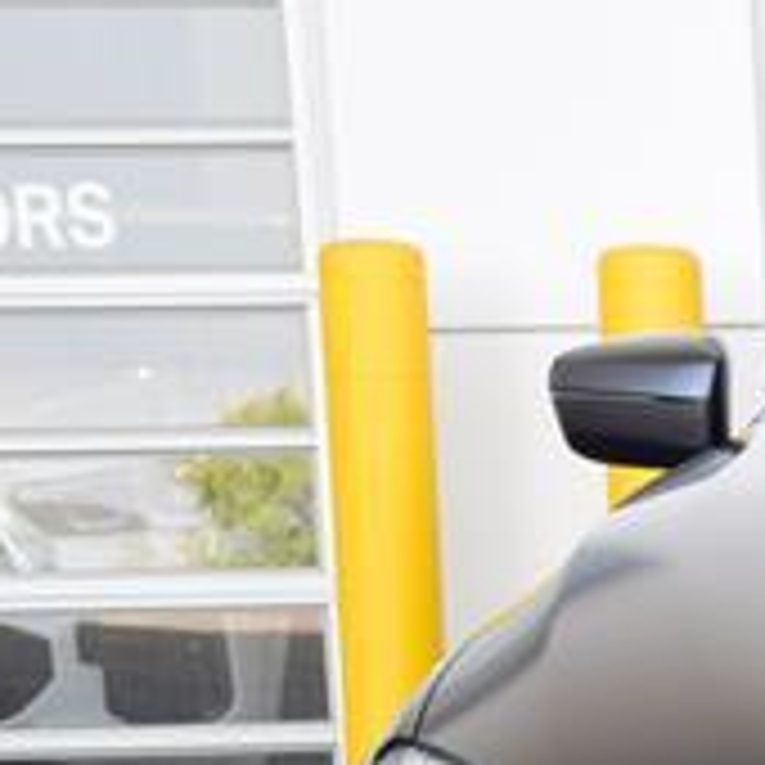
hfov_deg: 10.2
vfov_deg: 10.9
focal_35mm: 156
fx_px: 3900
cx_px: 1616
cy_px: 1046
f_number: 9
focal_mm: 26
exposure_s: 1/100
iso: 400
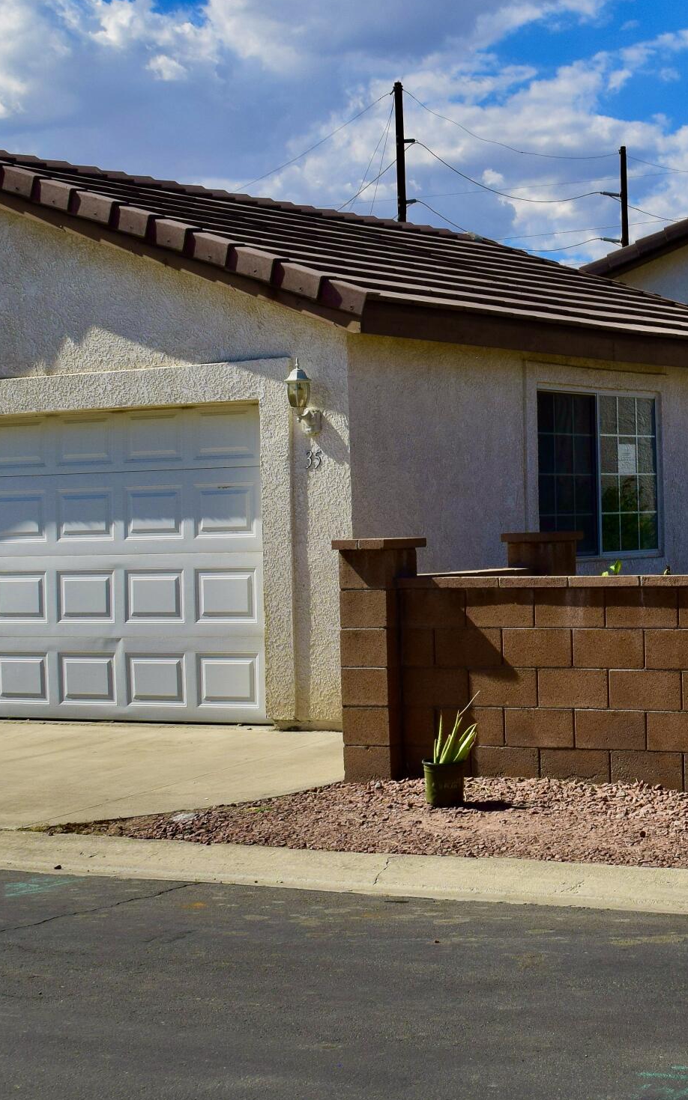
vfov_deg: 26.4
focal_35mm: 78
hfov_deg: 16.4
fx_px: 2341
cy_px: 468
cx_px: 664
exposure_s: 1/640
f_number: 11
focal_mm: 25
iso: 200
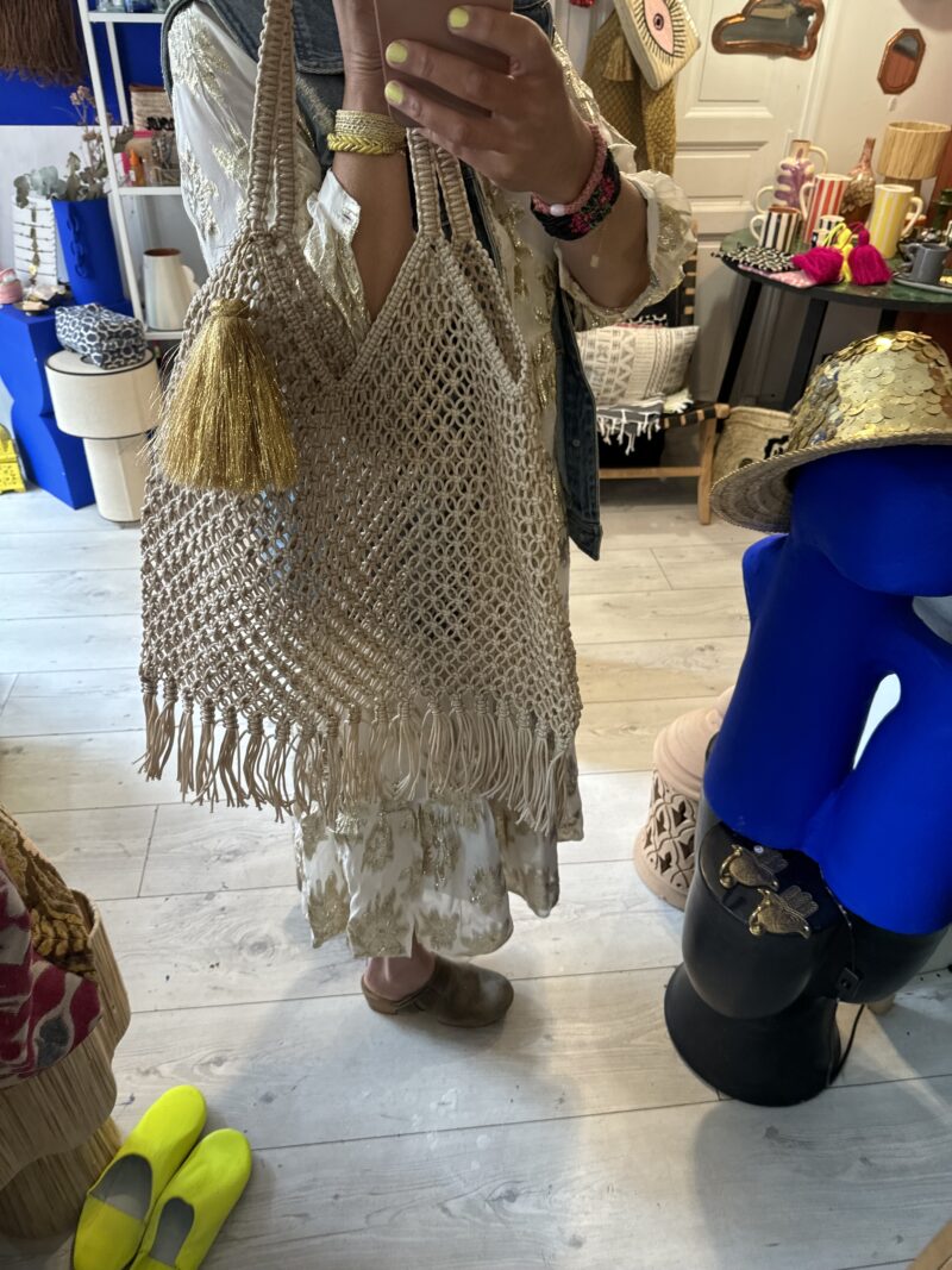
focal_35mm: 24
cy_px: 635
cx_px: 476
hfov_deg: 56.8
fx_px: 880
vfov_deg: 71.6
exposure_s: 1/50
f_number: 1.78
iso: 200
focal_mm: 6.76
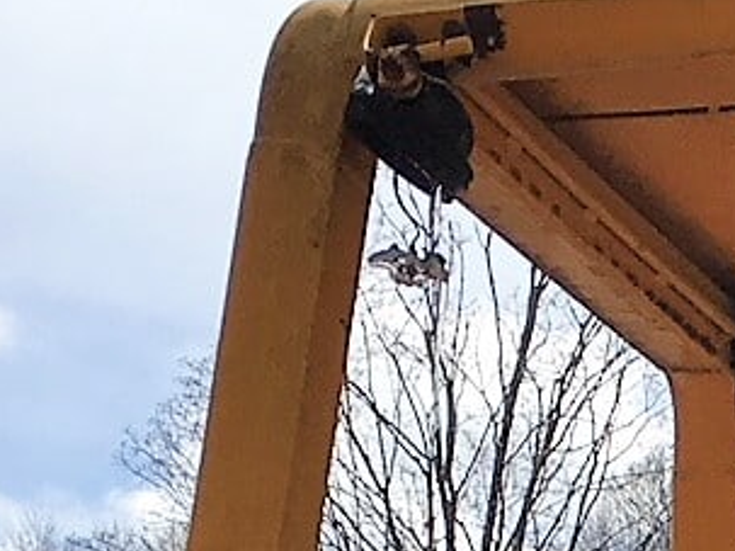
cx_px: 1079
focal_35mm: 193
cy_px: 1539
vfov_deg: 7.0
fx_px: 4096
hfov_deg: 10.0
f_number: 2.2
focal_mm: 4.15
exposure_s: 1/1709
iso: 25
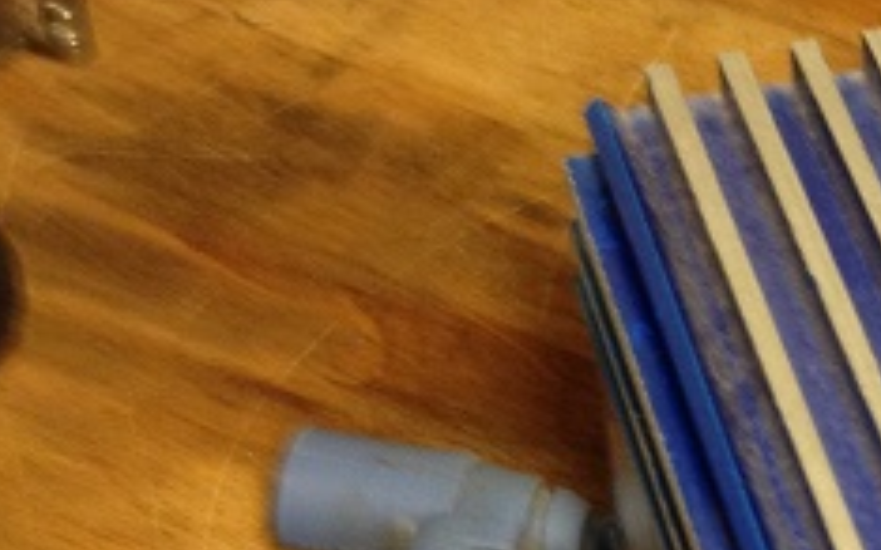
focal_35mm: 127
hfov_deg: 15.7
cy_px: 678
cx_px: 1107
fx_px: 3048
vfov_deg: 10.1
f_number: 2.4
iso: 125
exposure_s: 1/20
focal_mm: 4.28
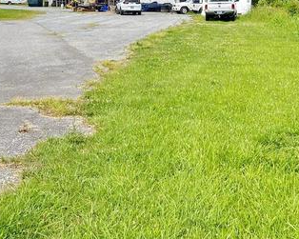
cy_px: 27
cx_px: 133
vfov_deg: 21.7
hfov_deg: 27.5
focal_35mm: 69
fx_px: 610
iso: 50
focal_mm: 5.7
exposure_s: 1/949
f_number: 1.5
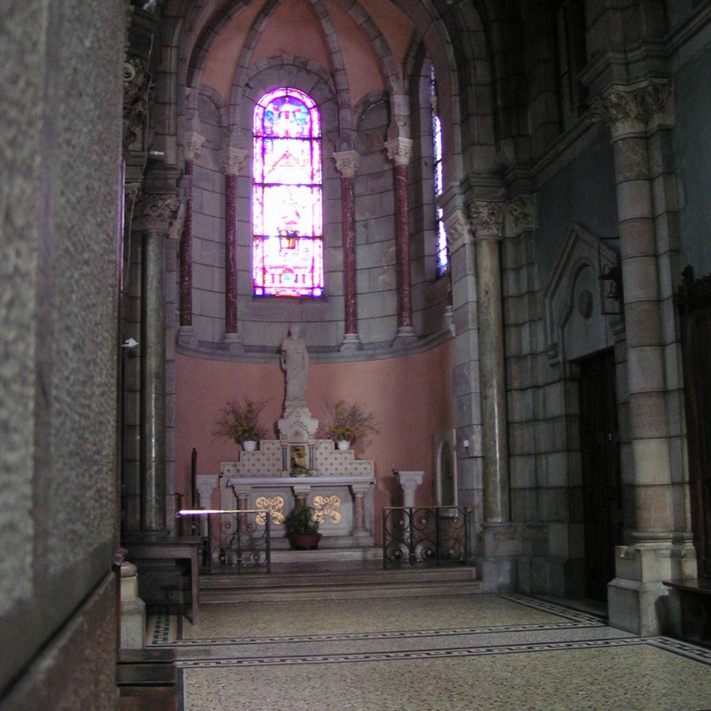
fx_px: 1046
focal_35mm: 45
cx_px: 355
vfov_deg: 37.4
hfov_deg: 37.6
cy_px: 290
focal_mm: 5.8
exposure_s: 1/4
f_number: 2.8
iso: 200
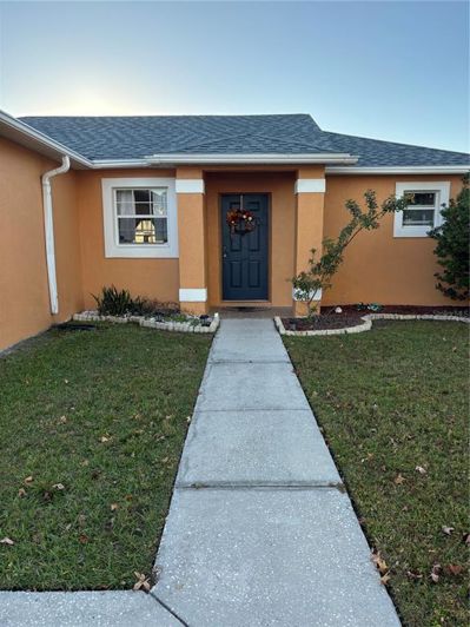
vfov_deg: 67.3
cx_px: 235
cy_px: 314
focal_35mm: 26
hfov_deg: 53.1
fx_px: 471
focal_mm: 5.96
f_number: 1.6
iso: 50
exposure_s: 1/376
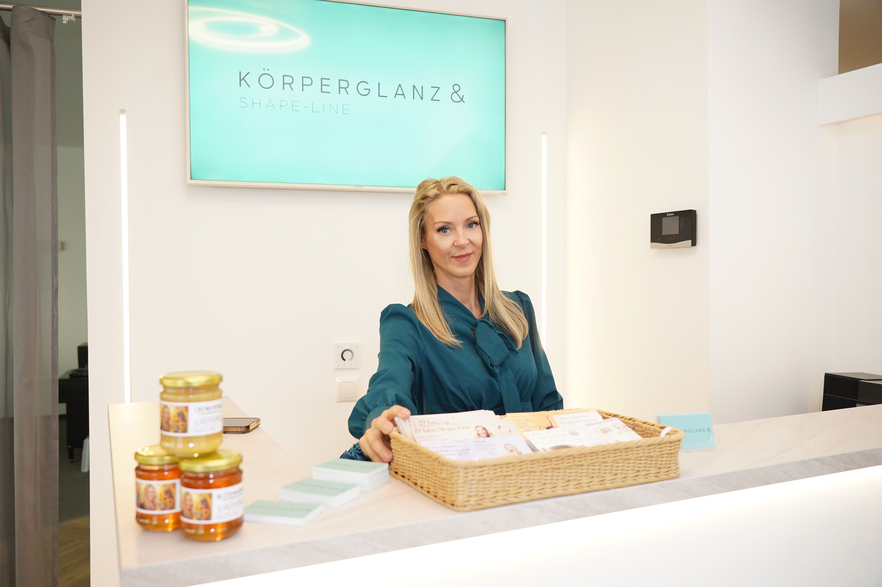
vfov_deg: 43.5
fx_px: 734
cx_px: 441
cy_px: 294
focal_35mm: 30
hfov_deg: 62.0
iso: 1600
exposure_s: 1/160
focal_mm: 30
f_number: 4.5
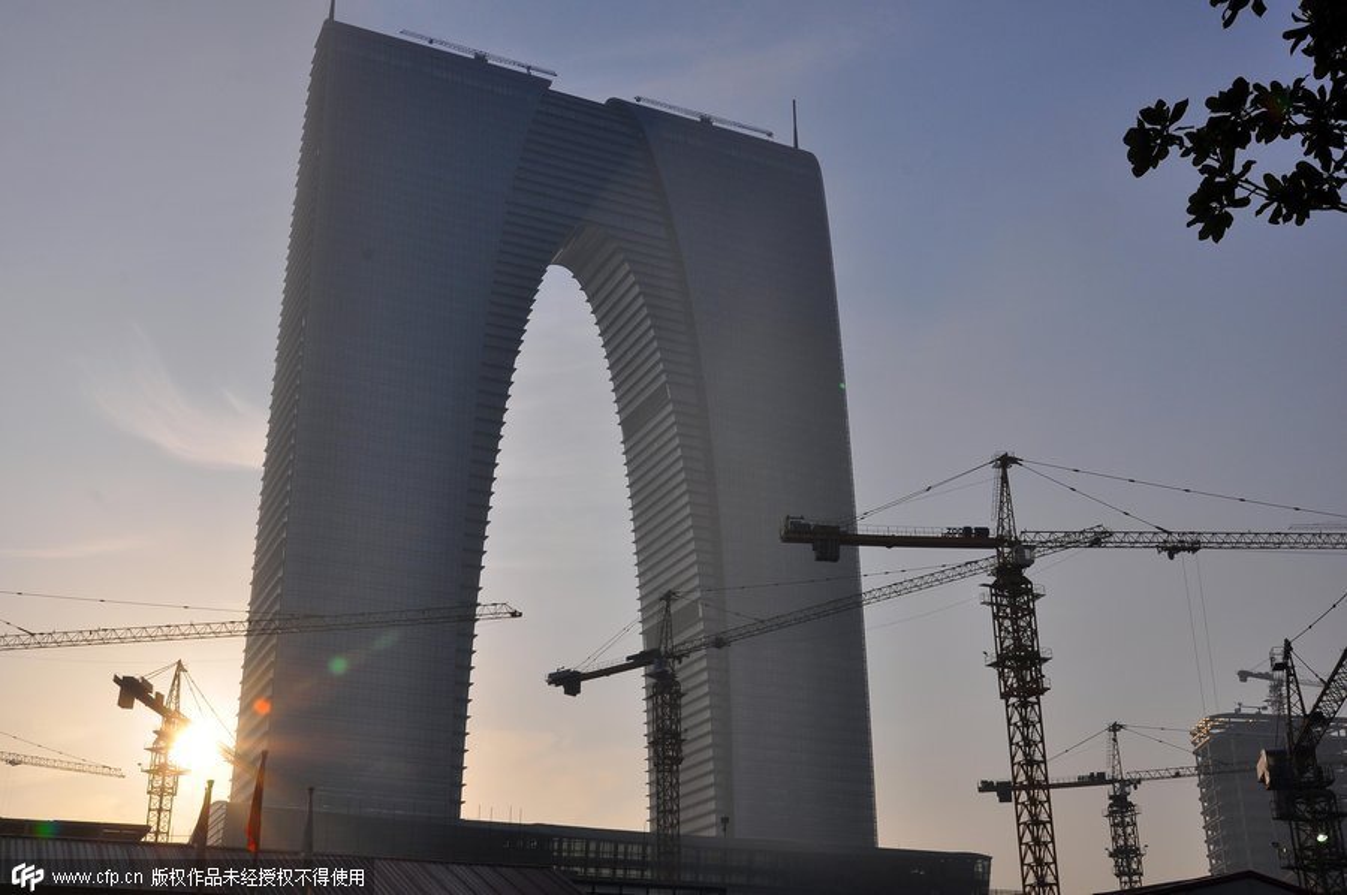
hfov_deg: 51.3
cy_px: 448
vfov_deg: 35.4
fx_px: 1402
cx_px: 674
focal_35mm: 38
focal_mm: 25
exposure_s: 1/500
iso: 200
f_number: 13
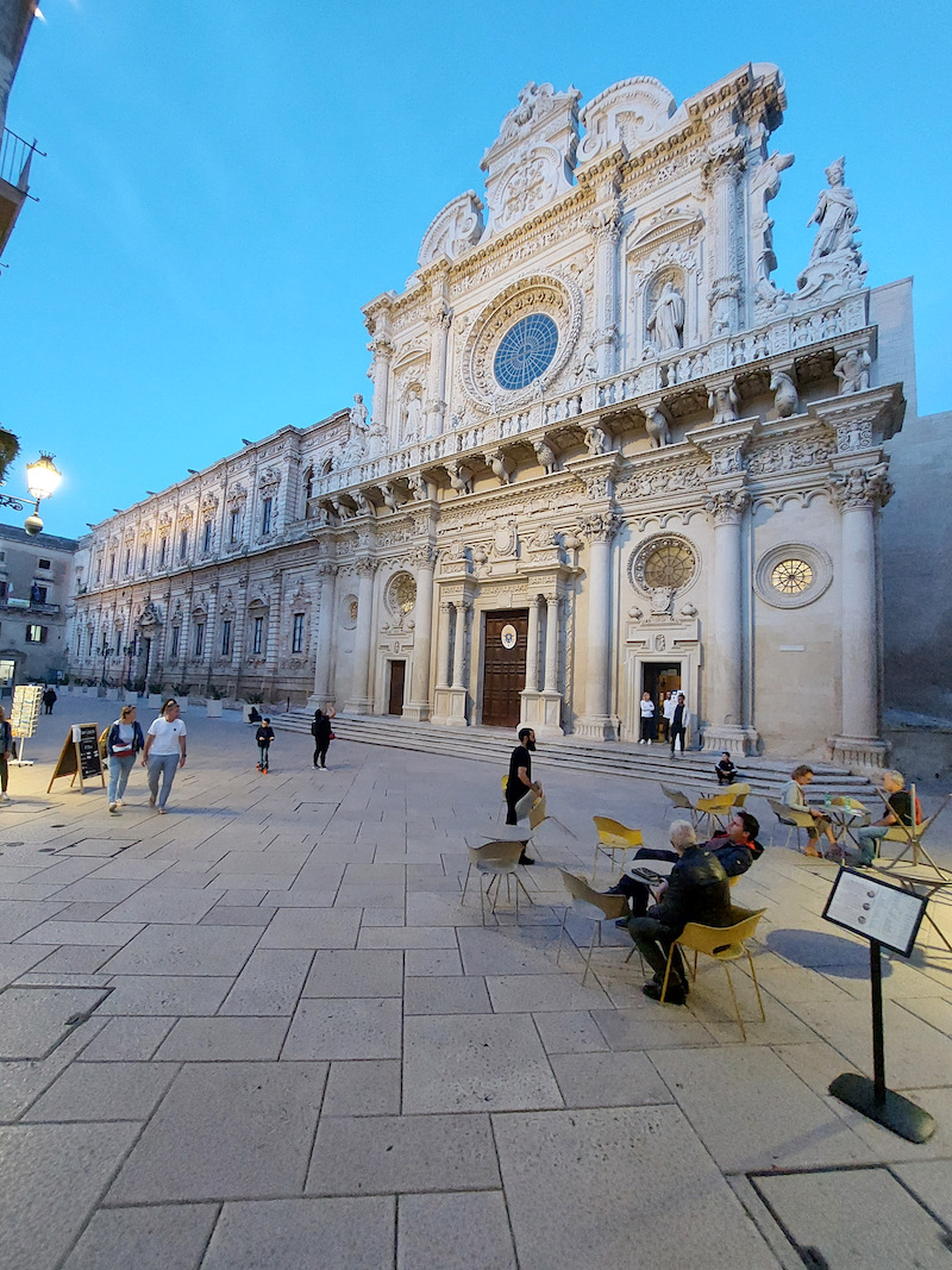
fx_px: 477
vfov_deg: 106.2
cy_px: 635
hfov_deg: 89.9
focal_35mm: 13
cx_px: 476
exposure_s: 1/25
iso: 400
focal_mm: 1.74
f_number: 2.2
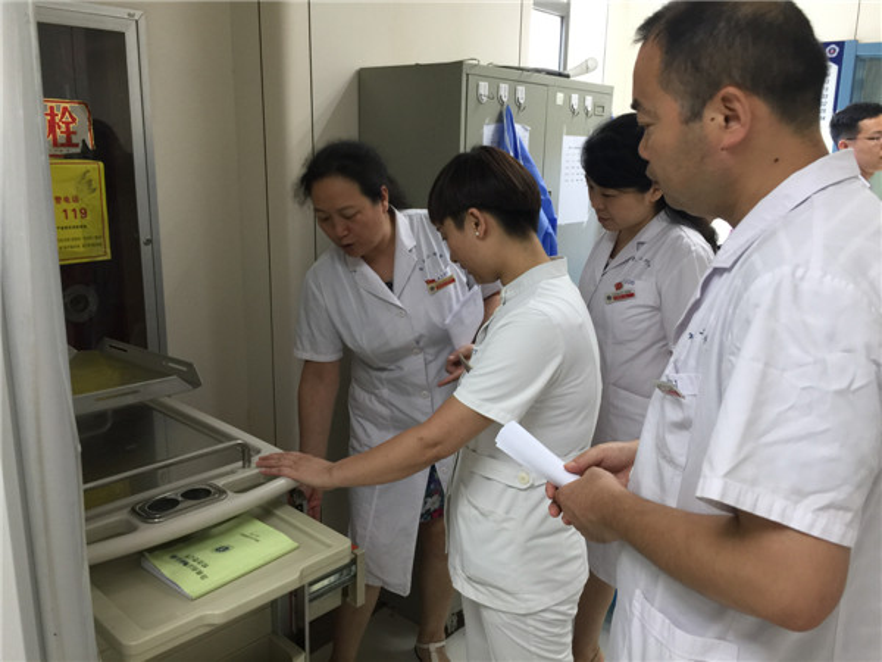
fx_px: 739
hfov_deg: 61.7
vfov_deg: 48.2
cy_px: 331
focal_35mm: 29
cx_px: 441
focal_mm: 4.15
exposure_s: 1/17
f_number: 2.2
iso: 40
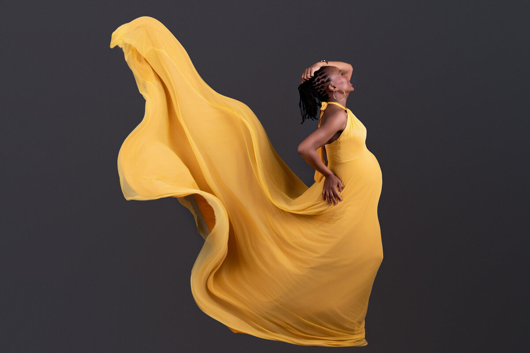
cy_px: 176
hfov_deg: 55.1
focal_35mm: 34
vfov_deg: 38.3
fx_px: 508
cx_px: 265
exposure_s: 1/160
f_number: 10
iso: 200
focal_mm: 34.5
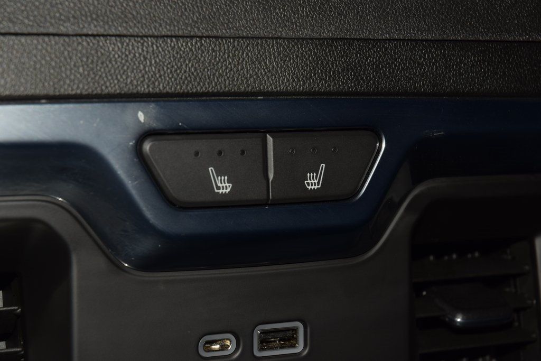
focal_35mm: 105
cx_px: 270
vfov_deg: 13.0
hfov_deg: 19.5
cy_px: 180
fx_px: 1578
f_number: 8
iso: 100
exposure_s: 1/125
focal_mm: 70
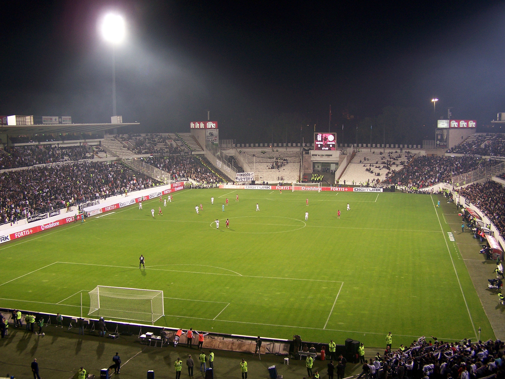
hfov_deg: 49.0
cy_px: 190
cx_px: 252
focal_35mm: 38
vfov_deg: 37.7
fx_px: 554
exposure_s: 1/30
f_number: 2.8
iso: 100
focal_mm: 6.3
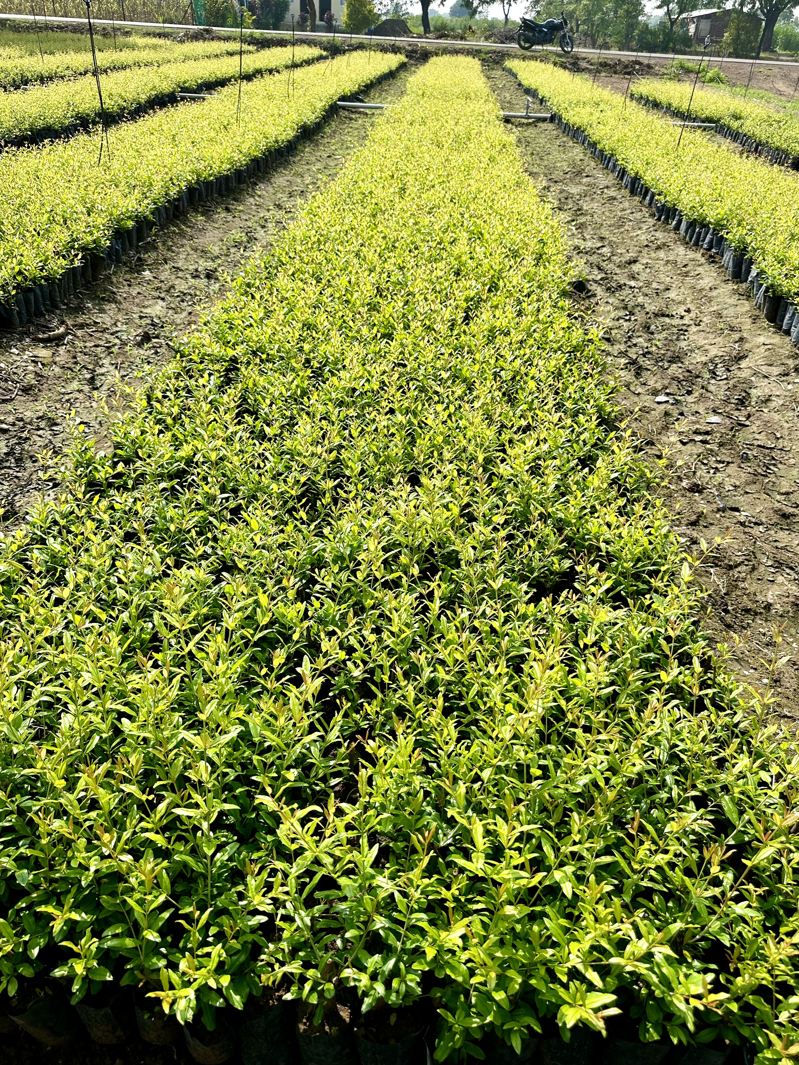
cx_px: 400
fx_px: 739
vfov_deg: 71.6
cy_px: 532
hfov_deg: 56.8
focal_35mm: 24
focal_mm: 6.86
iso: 80
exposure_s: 1/2732
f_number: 1.78
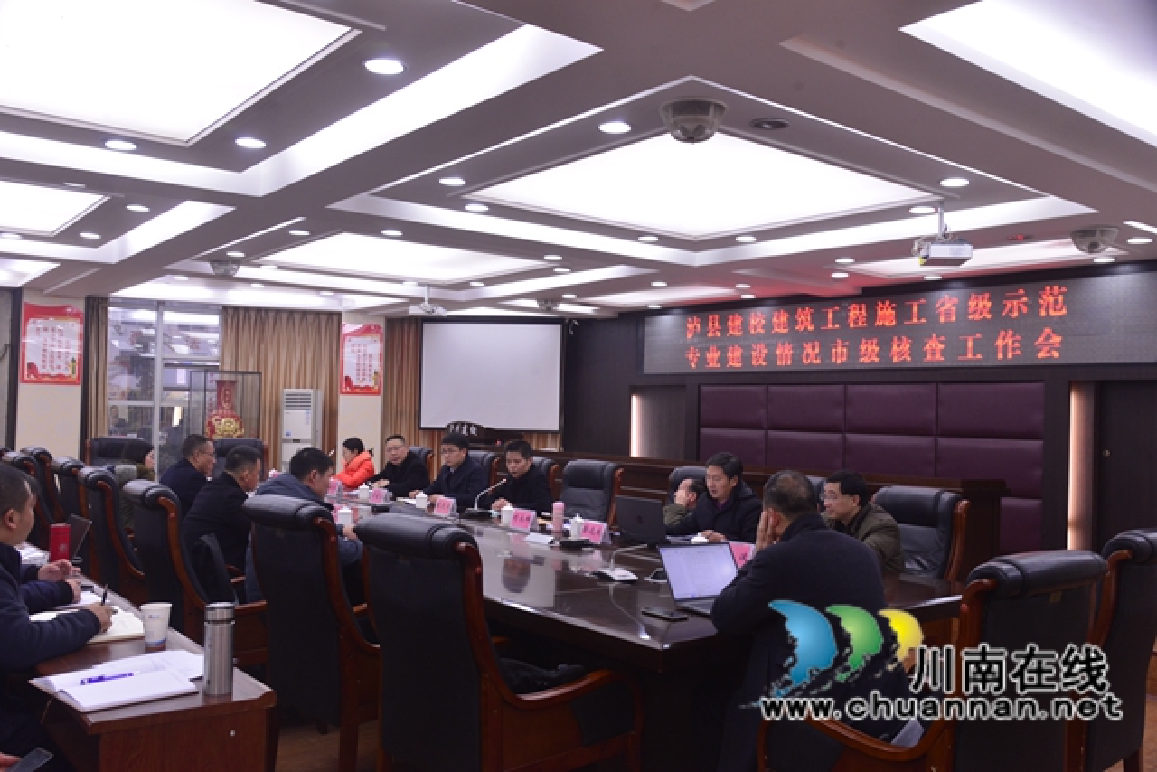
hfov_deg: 61.9
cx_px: 578
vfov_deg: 43.6
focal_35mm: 30
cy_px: 386
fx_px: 964
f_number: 8
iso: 1600
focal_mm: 30
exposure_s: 1/30
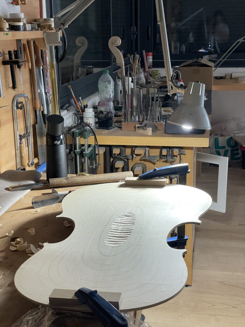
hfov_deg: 28.0
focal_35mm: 52
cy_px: 164
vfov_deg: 36.8
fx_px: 491
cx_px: 122
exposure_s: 1/50
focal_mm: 6
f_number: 2
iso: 250
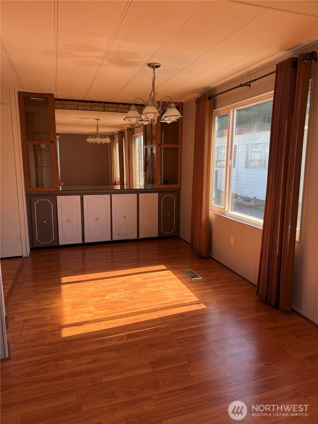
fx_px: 294
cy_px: 212
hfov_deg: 56.8
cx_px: 159
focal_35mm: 24
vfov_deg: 71.6
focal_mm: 6.76
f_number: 1.78
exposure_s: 1/722
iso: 100
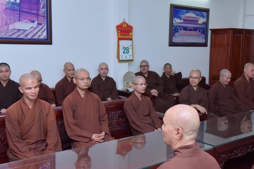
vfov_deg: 29.9
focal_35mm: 45
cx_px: 138
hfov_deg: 43.5
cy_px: 86
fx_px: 318
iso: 1000
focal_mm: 34
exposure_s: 1/160
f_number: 5.6
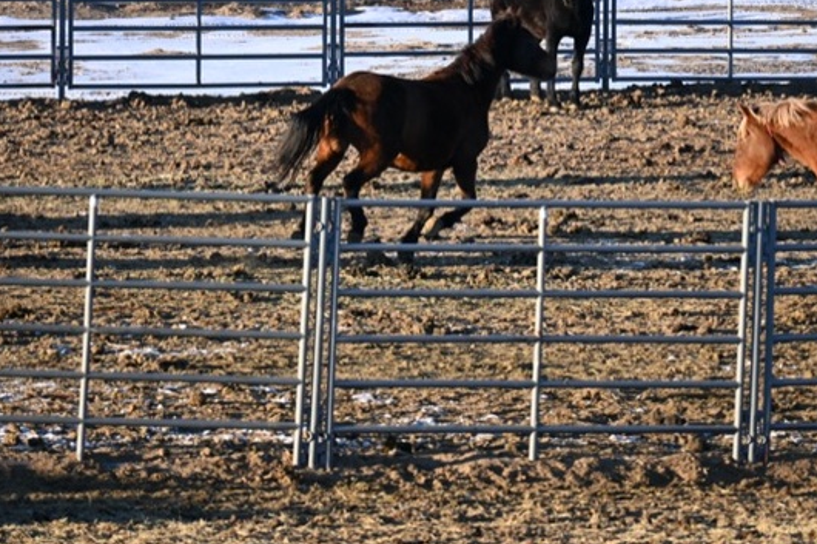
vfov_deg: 2.5
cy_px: 161
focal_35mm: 560
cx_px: 459
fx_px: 12704
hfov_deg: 3.7
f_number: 6.3
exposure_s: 1/500
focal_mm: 250
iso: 400
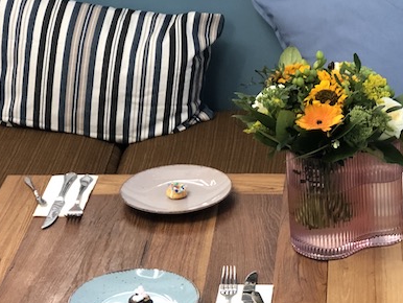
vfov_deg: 12.5
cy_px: 246
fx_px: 1375
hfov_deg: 16.6
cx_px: 319
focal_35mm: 118
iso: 160
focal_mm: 6.6
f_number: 2.8
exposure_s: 1/33
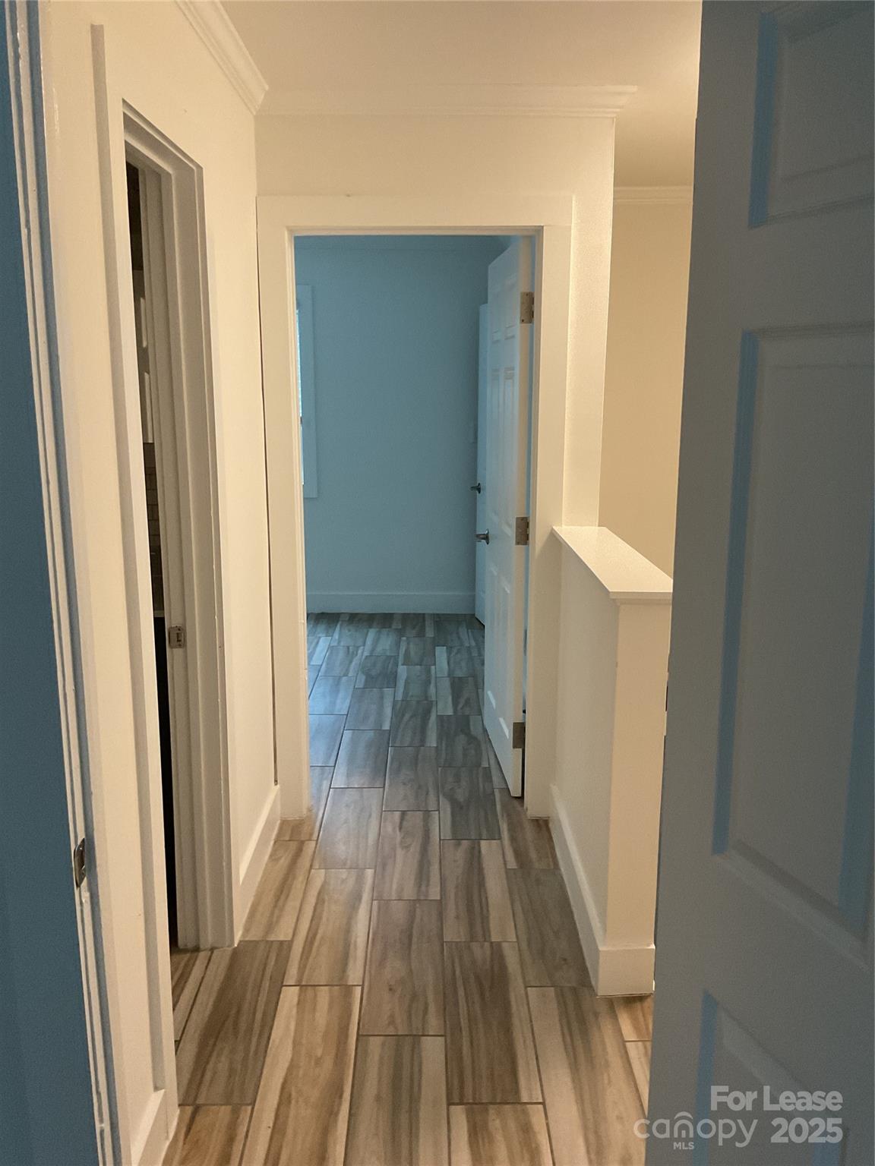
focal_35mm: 29
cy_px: 583
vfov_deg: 61.7
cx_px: 438
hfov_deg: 48.2
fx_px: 977
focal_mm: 3
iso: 160
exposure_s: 1/60
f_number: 1.8
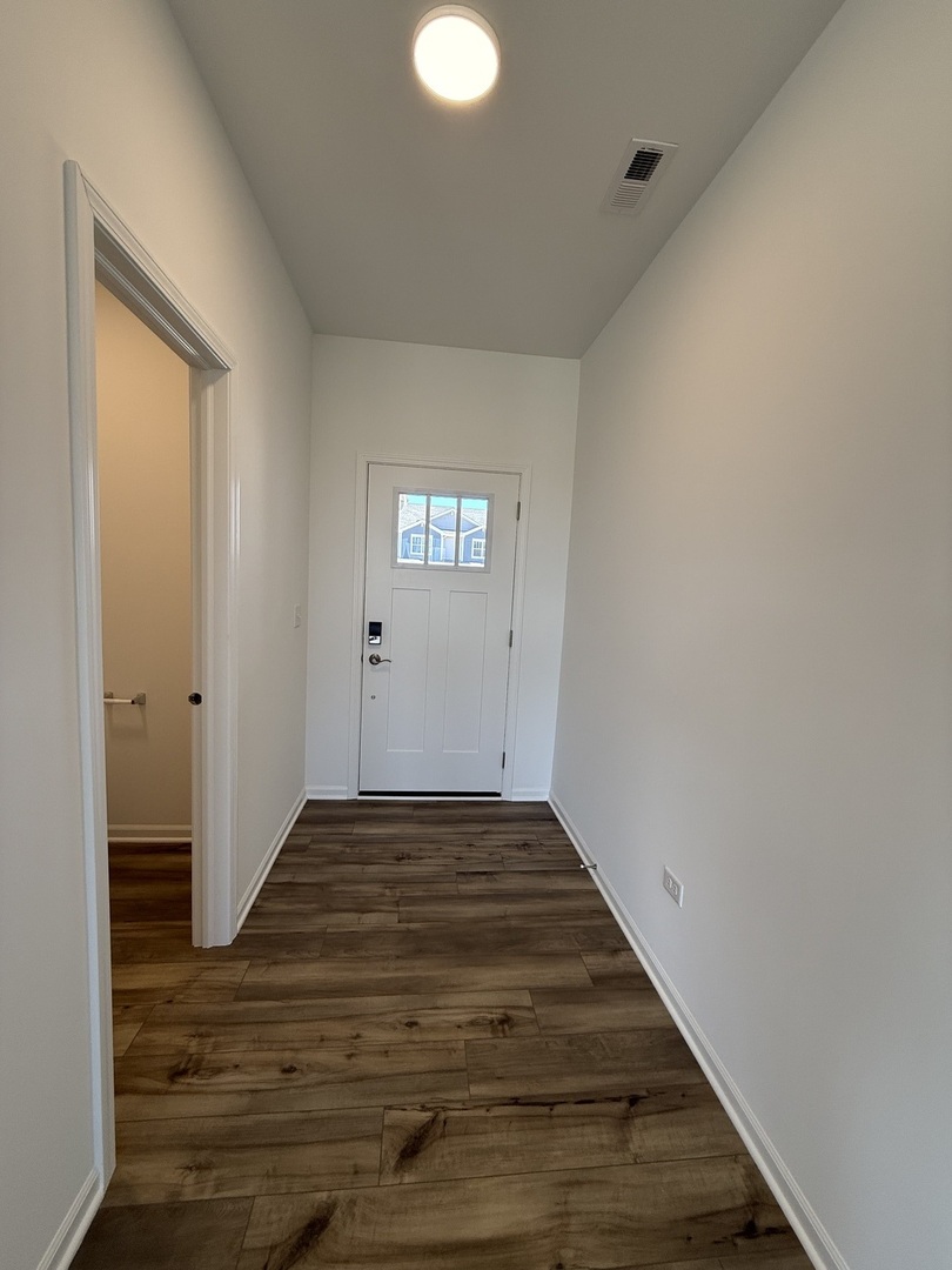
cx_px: 476
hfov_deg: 85.7
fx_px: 513
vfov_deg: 102.1
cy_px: 635
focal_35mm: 14
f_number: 2.2
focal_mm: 2.22
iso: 100
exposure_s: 1/120
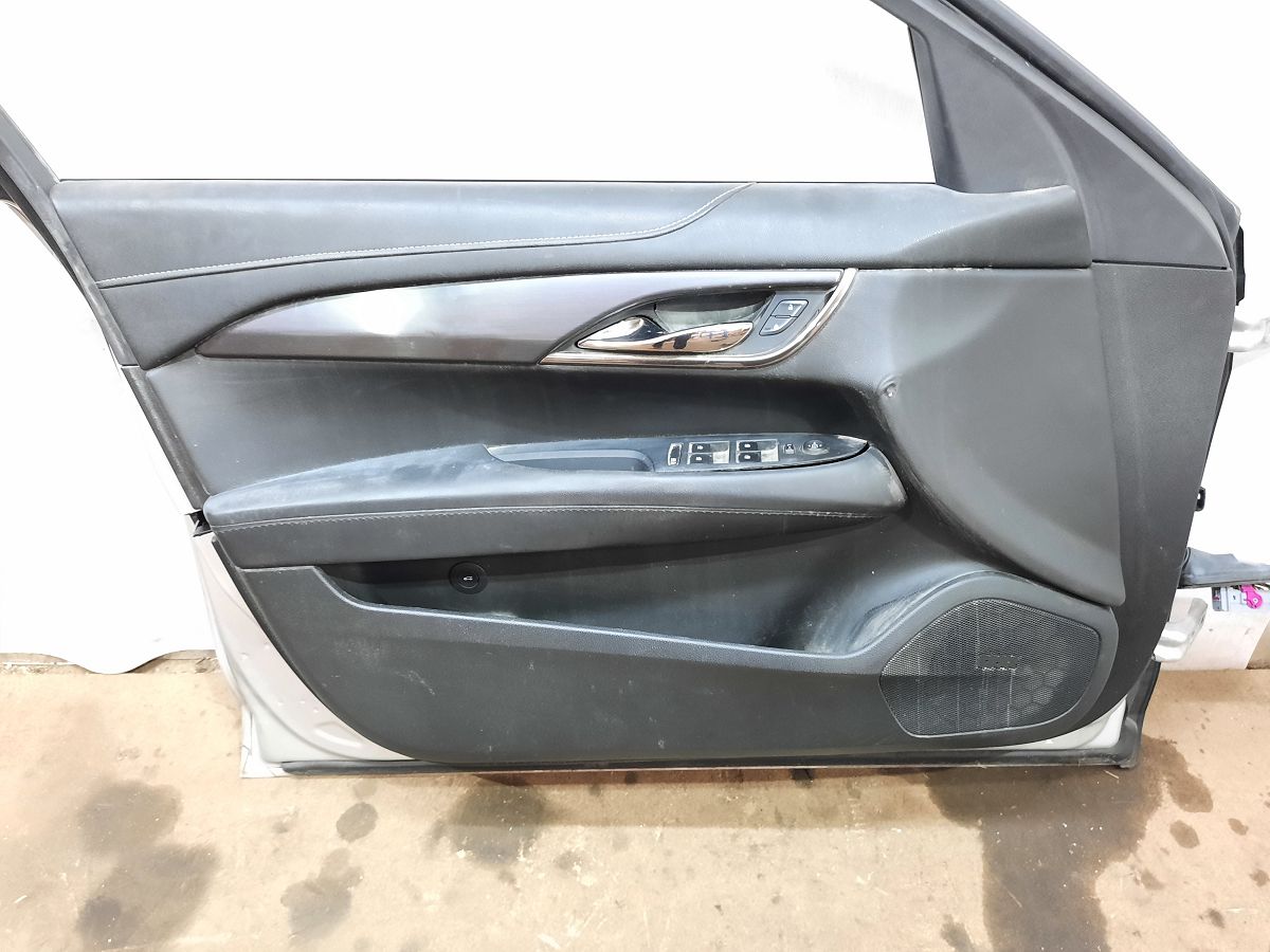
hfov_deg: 69.4
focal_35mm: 25
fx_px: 917
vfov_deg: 54.9
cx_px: 635
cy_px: 476
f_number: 2
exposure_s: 1/25
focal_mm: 4.6
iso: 500
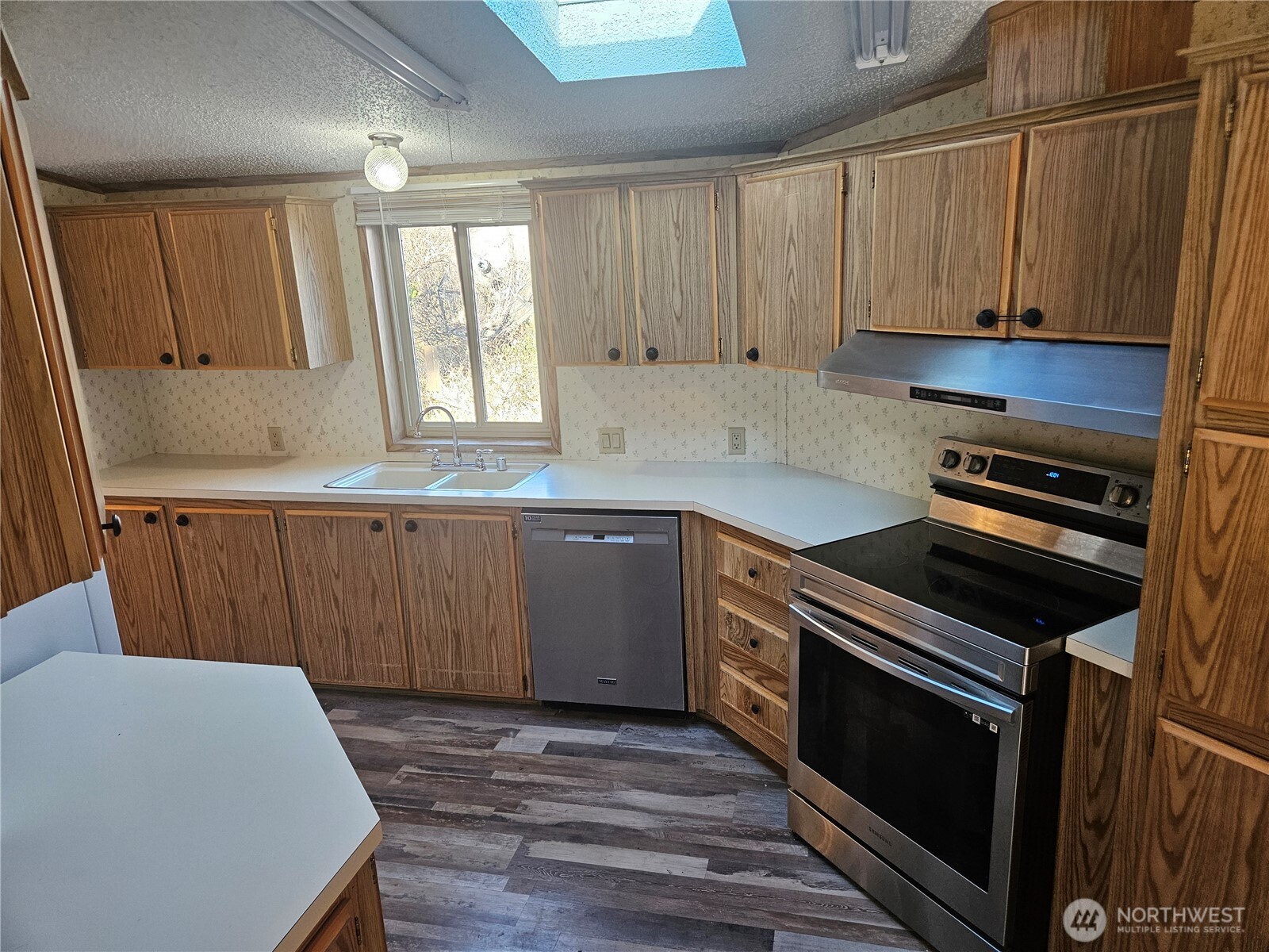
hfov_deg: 73.9
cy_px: 476
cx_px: 634
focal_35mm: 23
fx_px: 843
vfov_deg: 58.9
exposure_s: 1/120
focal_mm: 5.4
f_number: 1.8
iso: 250
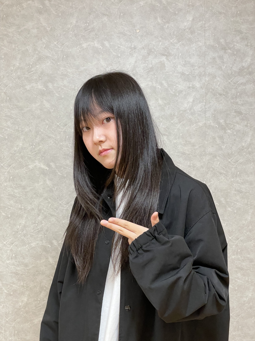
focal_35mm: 52
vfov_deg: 36.8
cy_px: 170
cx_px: 128
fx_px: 511
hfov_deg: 28.0
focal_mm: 6
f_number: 2
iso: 200
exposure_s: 1/120
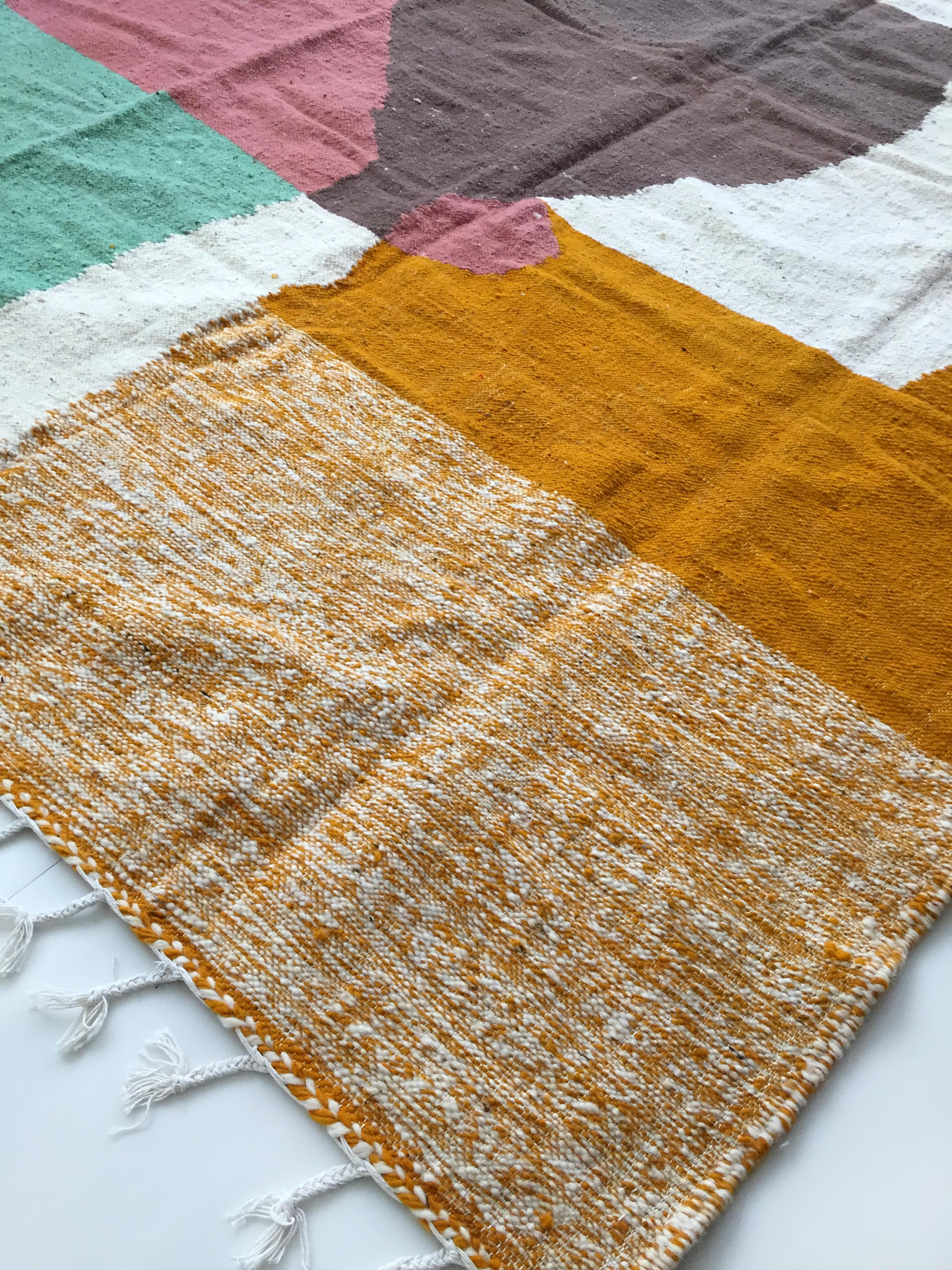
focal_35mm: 29
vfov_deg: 61.7
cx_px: 476
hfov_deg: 48.2
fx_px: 1063
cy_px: 635
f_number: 2.2
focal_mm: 4.15
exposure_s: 1/33
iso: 50
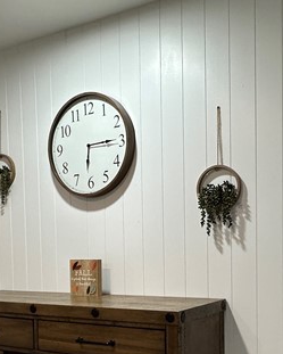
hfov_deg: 33.4
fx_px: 471
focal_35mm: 45
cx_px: 150
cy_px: 273
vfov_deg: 39.8
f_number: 2.2
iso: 160
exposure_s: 1/60
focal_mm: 2.22
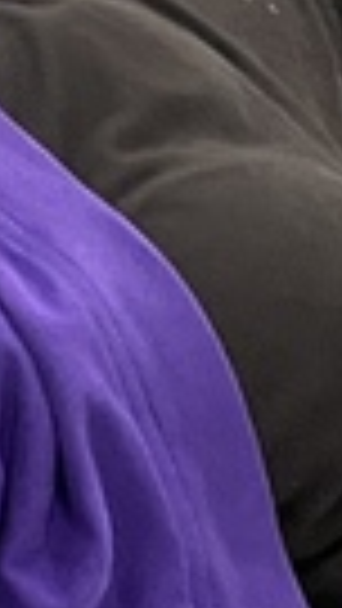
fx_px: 3464
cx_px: -1858
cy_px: -558
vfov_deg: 9.4
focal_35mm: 215
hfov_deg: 4.2
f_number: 1.6
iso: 125
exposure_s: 1/63
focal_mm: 4.2
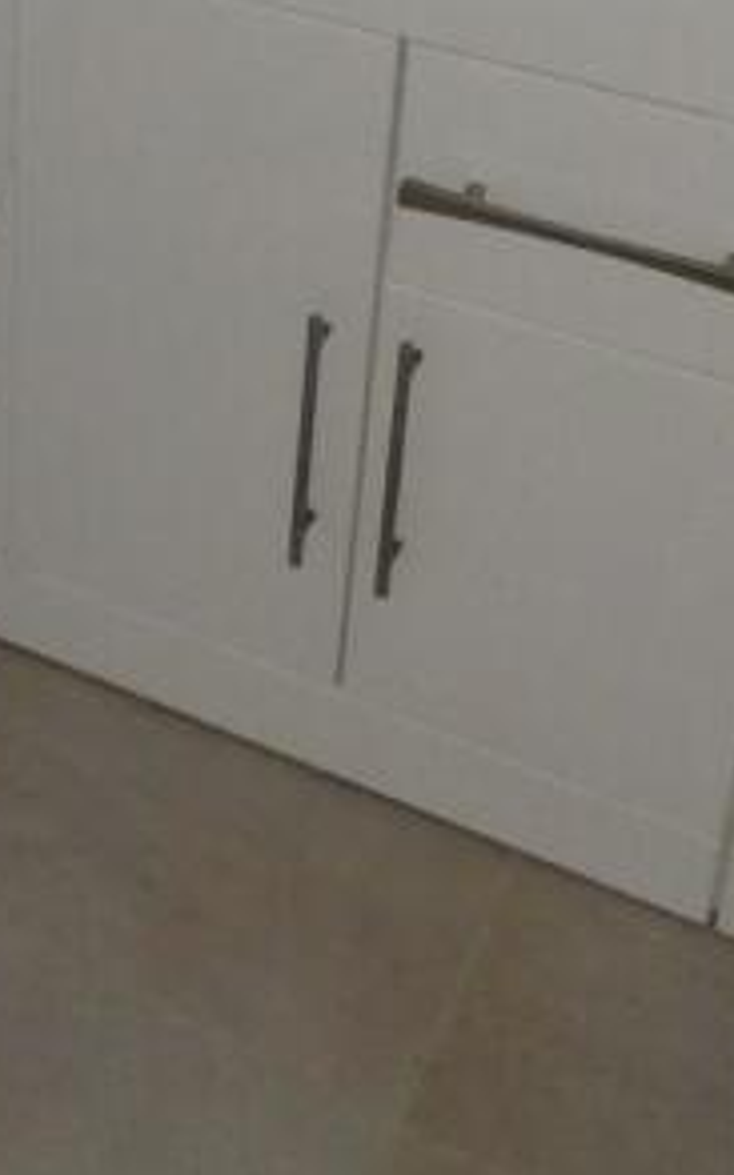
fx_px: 2370
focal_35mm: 74
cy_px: -100
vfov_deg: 25.9
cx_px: -185
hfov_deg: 16.7
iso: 800
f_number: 2.8
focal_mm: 3.6
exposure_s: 1/60
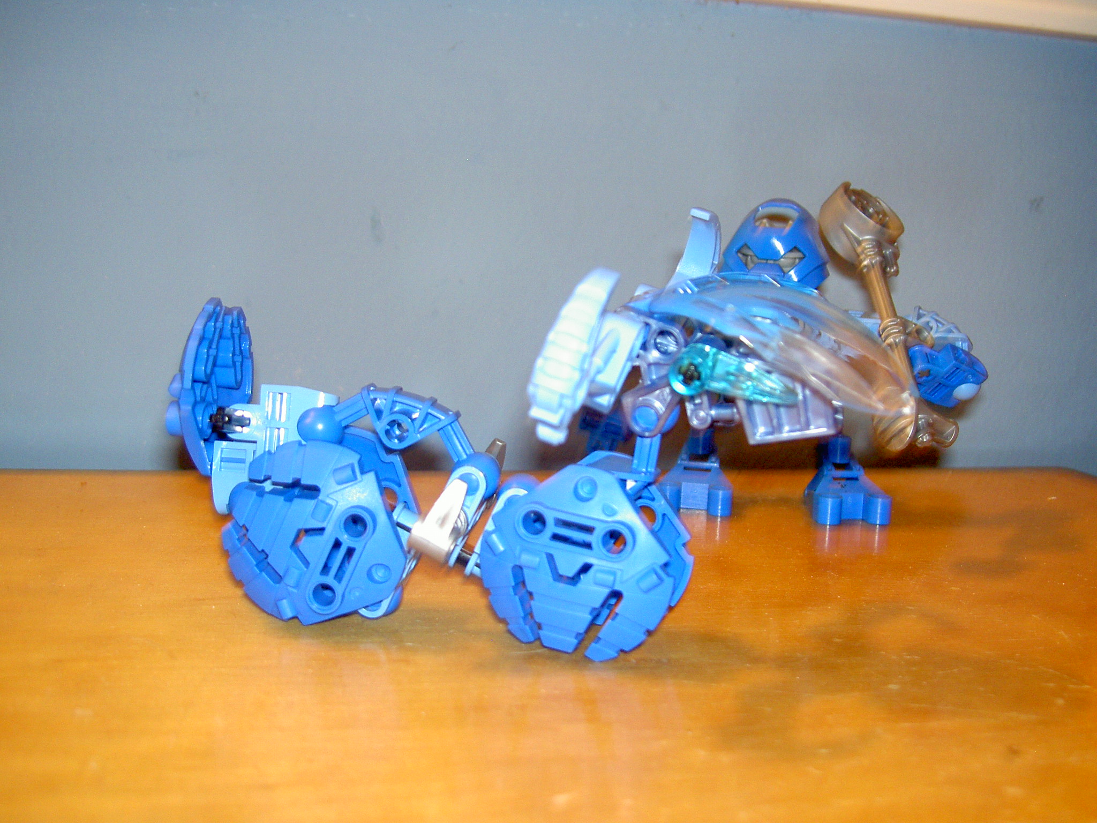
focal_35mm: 39
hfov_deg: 47.9
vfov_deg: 36.8
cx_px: 548
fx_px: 1236
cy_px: 412
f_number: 2.8
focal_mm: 8
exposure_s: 1/8
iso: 200
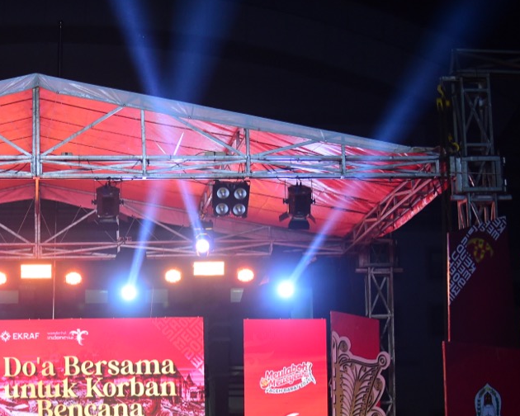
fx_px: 1924
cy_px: 319
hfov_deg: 15.2
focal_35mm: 125
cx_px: 31
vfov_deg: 12.3
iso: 4000
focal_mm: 70
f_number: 2.8
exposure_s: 1/400
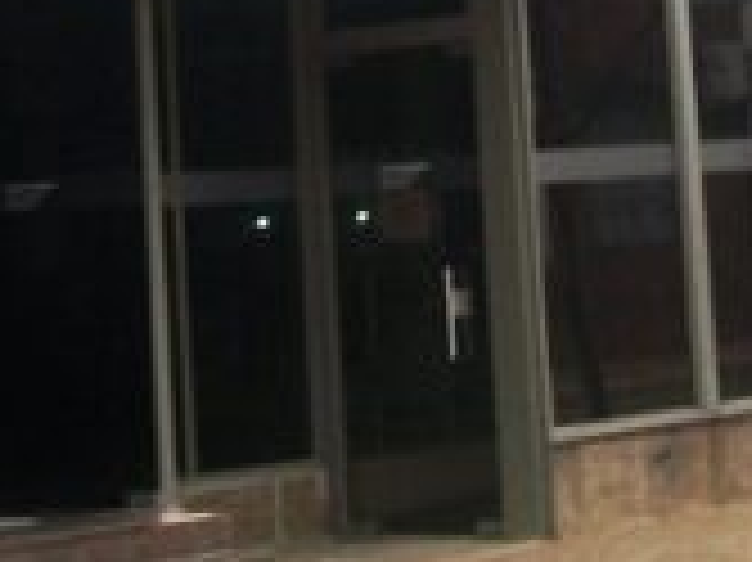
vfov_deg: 9.2
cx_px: 545
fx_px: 3256
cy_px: -593
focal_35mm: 150
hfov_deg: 13.1
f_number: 2.7
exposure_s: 1/400
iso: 80
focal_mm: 6
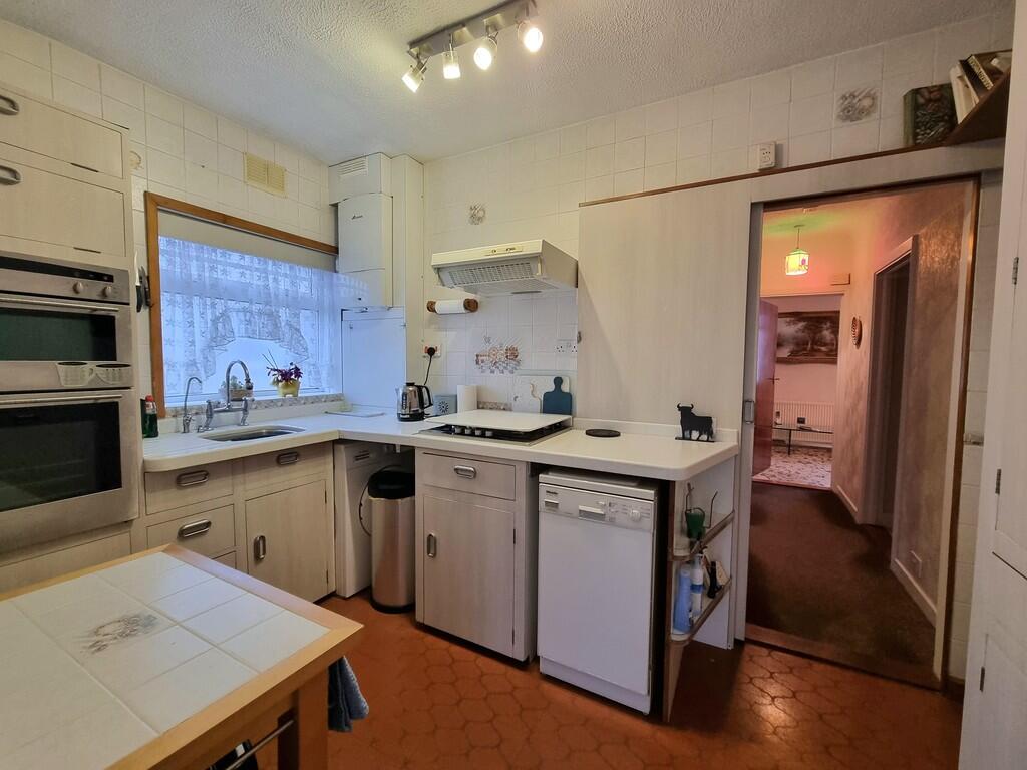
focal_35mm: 13
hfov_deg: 106.2
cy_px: 385
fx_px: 386
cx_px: 514
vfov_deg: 89.9
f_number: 2.2
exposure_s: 1/33
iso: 320
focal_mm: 2.2
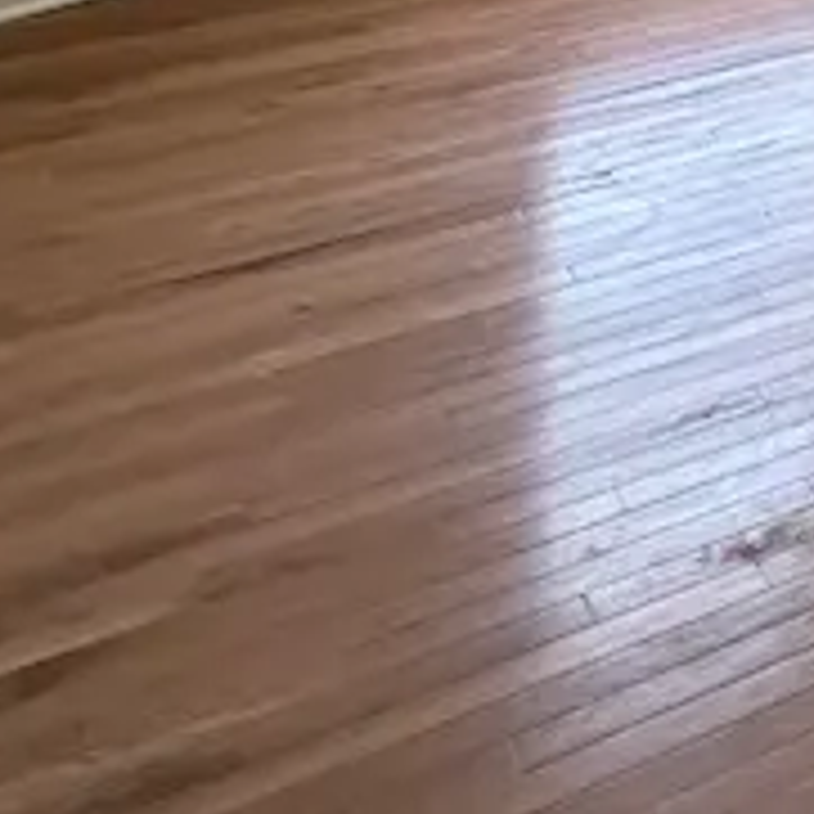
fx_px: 1862
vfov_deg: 18.5
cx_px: 1547
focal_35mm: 70
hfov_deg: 18.2
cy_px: -697
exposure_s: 1/60
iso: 200
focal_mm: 2.22
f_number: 2.2
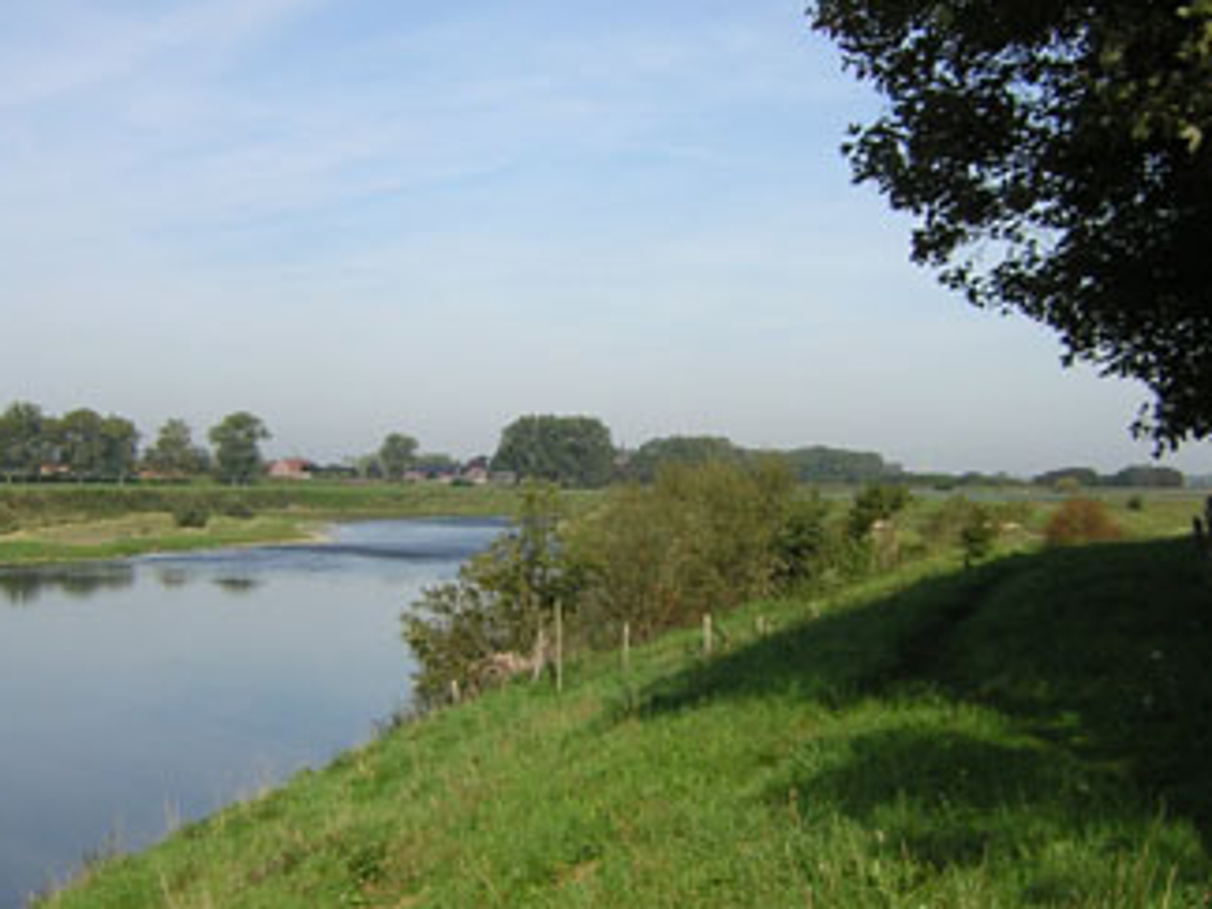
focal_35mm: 50
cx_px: 584
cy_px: 415
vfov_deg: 29.1
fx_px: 1751
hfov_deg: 38.2
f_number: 5.2
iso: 100
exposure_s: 1/327
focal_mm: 4.7
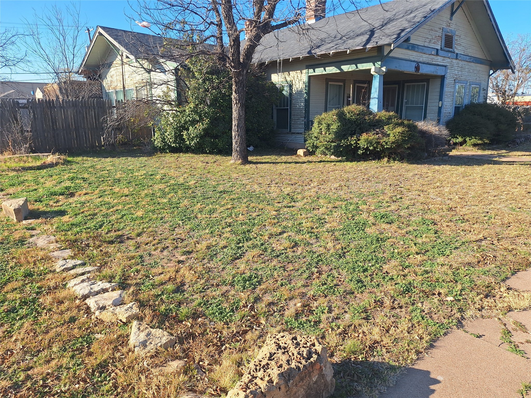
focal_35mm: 23
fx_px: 353
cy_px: 199
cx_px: 266
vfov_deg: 58.9
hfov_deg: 73.9
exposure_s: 1/1706
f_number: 1.8
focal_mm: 5.54
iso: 40
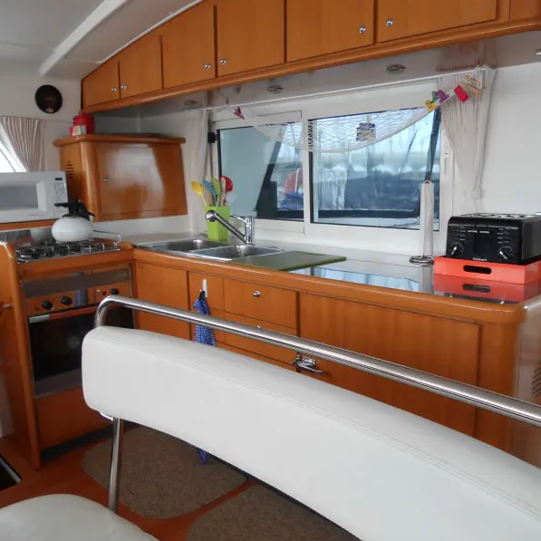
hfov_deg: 51.1
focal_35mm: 32
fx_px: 566
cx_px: 276
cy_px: 271
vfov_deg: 51.1
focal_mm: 4.9
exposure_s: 1/30
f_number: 3.2
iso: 100
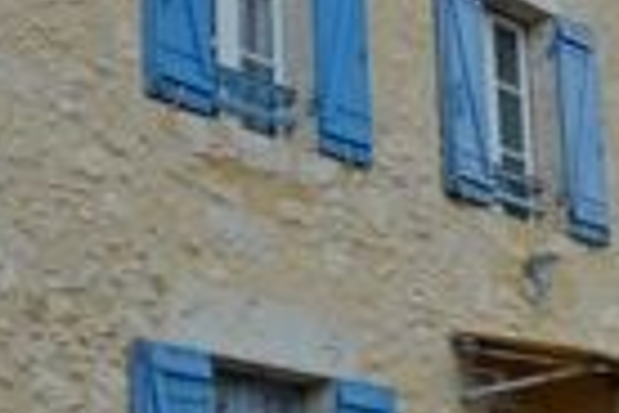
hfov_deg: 20.5
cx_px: 303
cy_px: 314
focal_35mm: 100
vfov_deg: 13.7
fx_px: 1712
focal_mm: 13
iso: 100
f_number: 9
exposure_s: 1/320
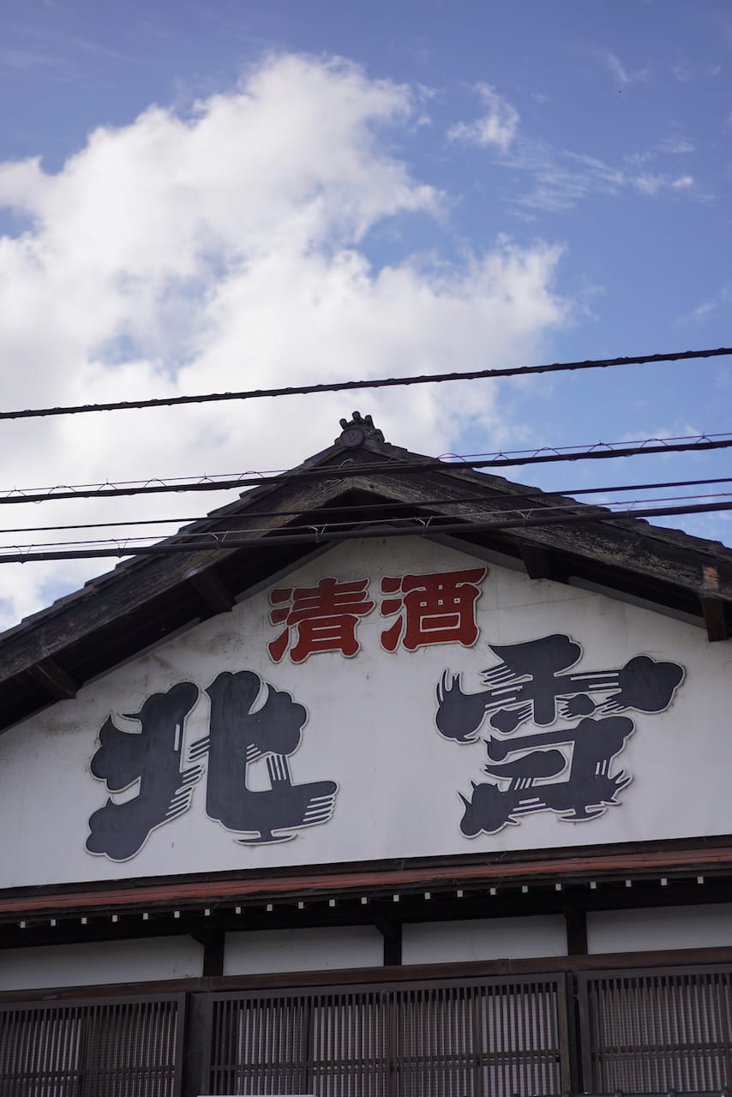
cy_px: 548
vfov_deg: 36.2
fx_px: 1676
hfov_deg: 24.6
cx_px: 366
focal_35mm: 55
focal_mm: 55
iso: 160
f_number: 2
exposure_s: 1/6400
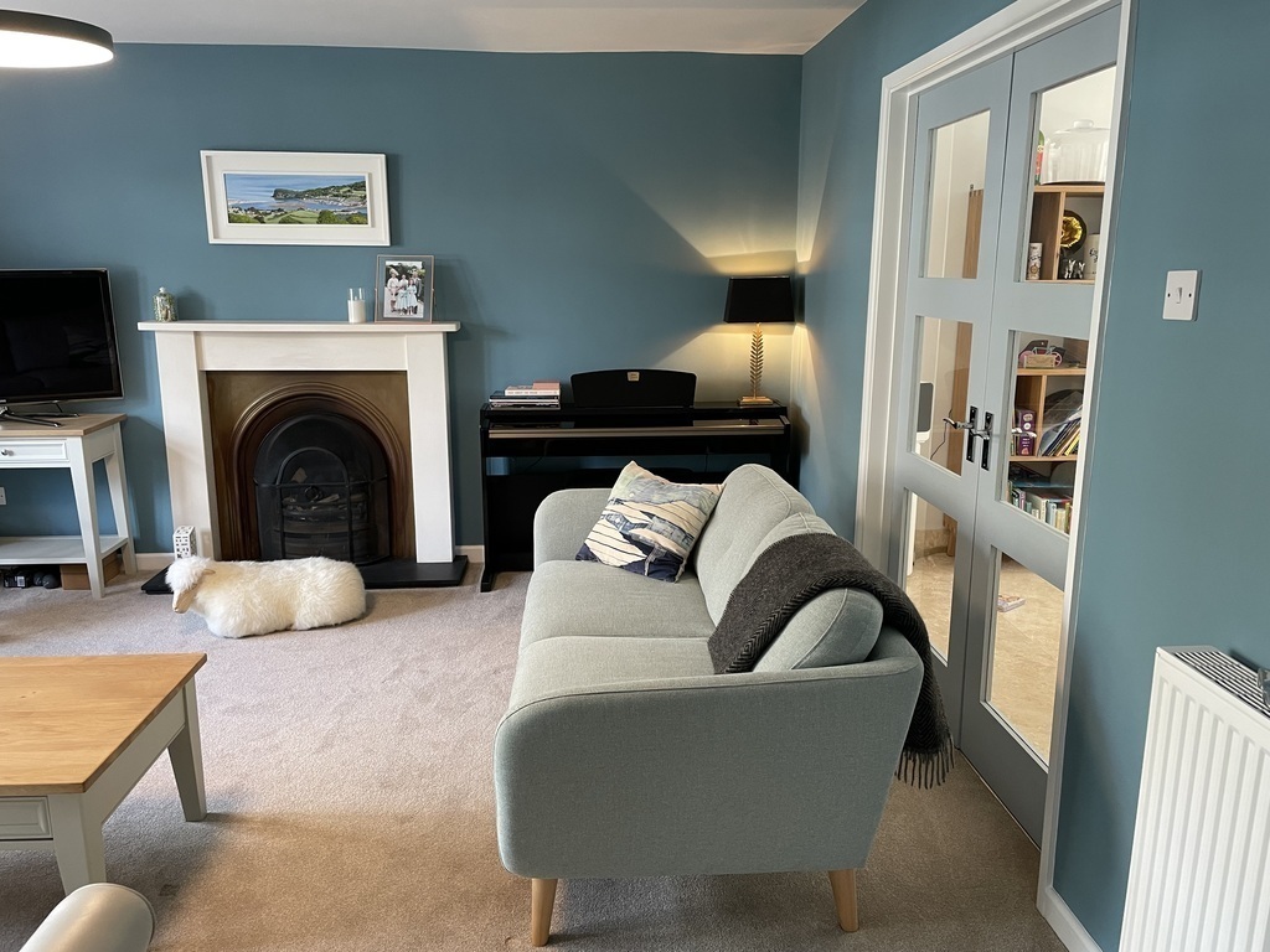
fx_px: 954
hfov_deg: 67.3
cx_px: 635
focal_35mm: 26
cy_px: 476
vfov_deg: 53.1
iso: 125
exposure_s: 1/50
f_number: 1.6
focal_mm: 4.2
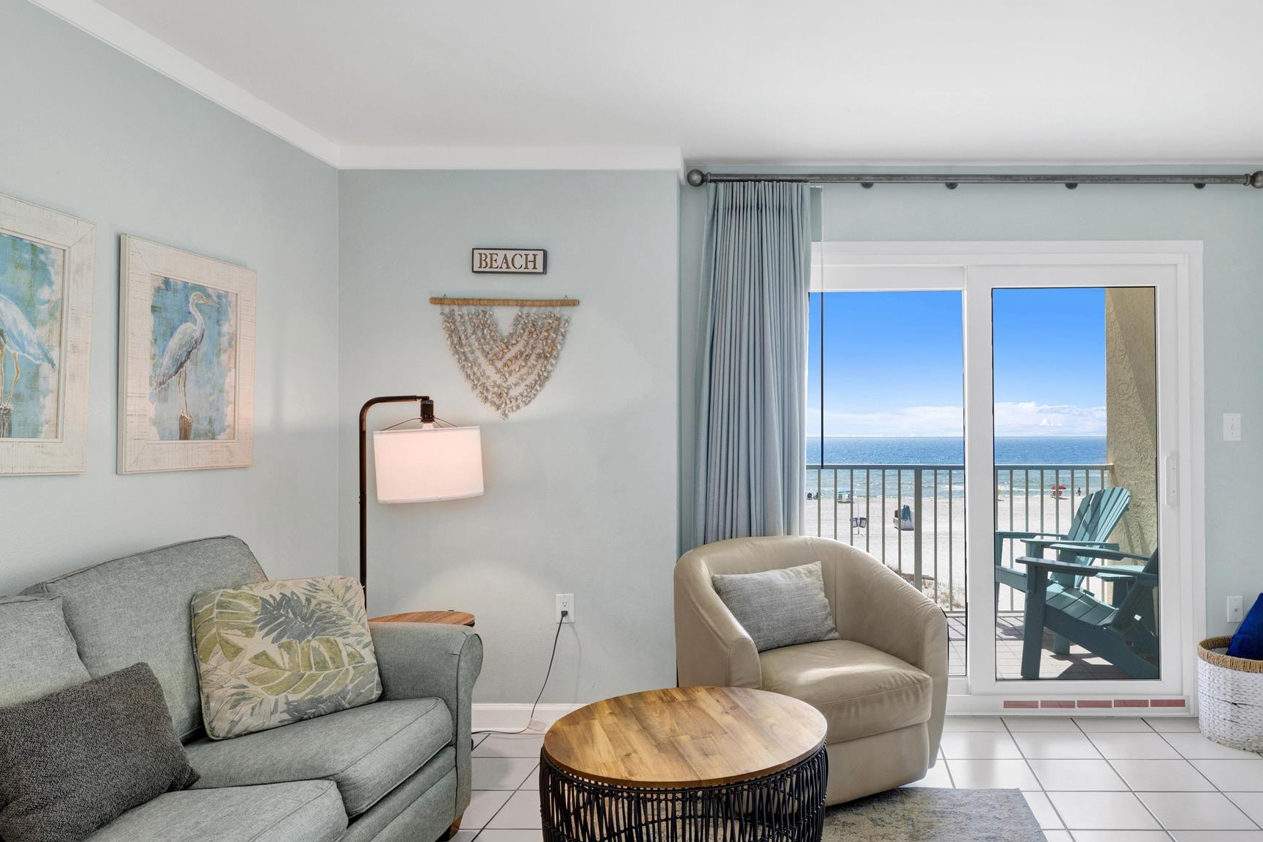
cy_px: 424
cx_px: 827
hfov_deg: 69.8
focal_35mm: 25
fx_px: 877
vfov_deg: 51.3
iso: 400
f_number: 11
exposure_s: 1/15
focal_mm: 14
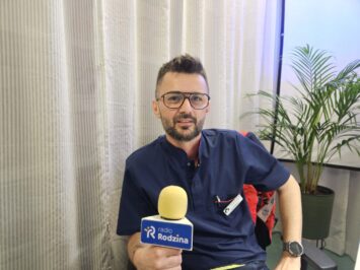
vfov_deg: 58.9
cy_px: 135
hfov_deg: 73.9
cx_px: 180
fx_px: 239
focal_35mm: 23
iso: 1000
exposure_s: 1/100
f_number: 1.8
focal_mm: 5.4
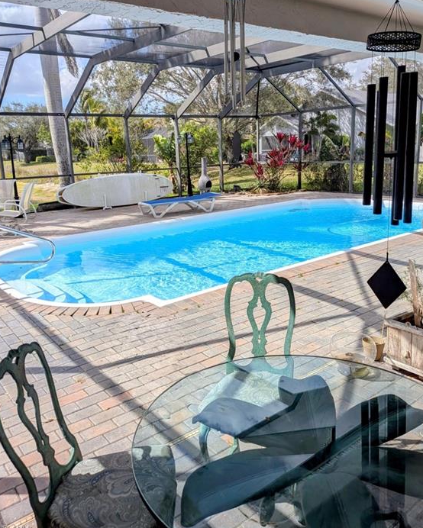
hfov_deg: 55.0
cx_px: 209
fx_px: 407
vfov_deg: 65.9
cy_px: 241
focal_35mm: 26
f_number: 1.7
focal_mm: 4.53
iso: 27
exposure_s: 1/1754
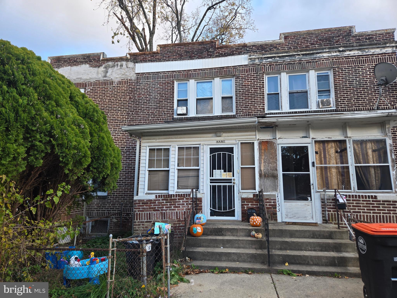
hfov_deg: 73.9
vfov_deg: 58.9
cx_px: 198
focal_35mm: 23
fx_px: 264
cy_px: 149
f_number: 1.8
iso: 25
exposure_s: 1/180
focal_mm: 5.4
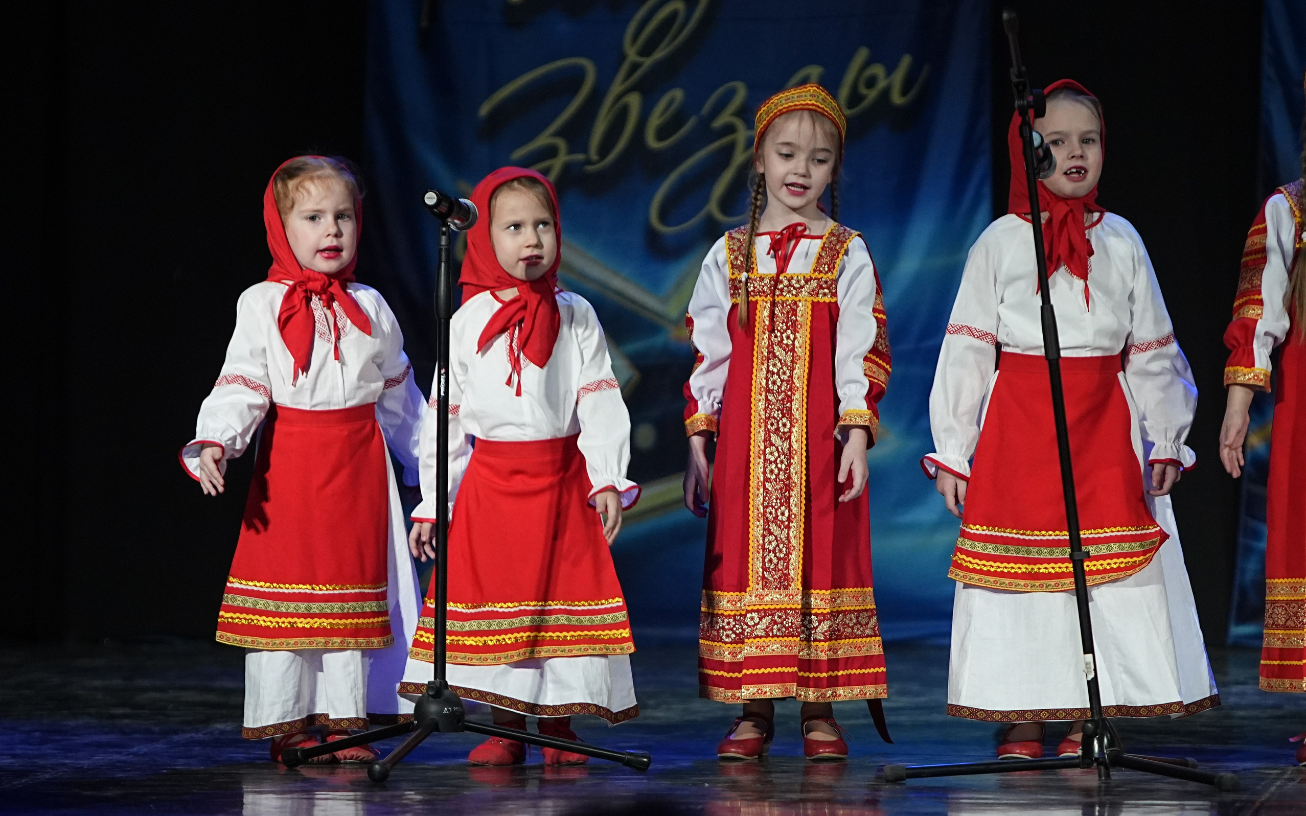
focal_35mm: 291
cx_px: 652
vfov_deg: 4.5
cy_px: 400
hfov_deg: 7.2
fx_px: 10358
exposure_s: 1/500
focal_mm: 190
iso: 2500
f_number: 2.8
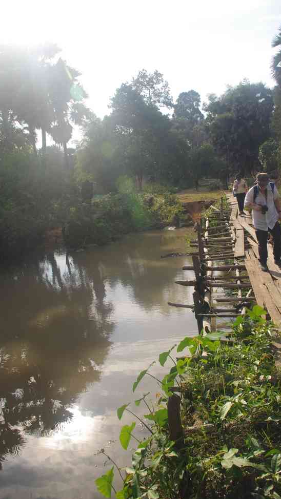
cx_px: 158
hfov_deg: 40.1
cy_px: 245
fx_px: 384
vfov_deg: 66.1
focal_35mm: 29
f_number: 11
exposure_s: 1/60
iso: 200
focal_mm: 18
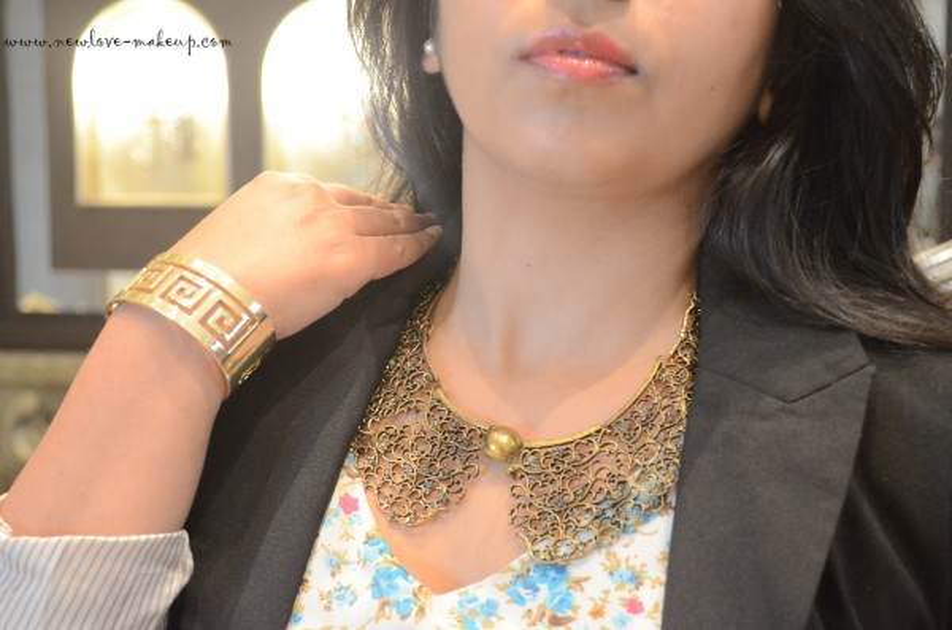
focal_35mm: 57
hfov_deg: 35.1
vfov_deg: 23.7
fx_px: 1504
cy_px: 315
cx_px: 476
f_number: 5
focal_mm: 38
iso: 3200
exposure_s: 1/15
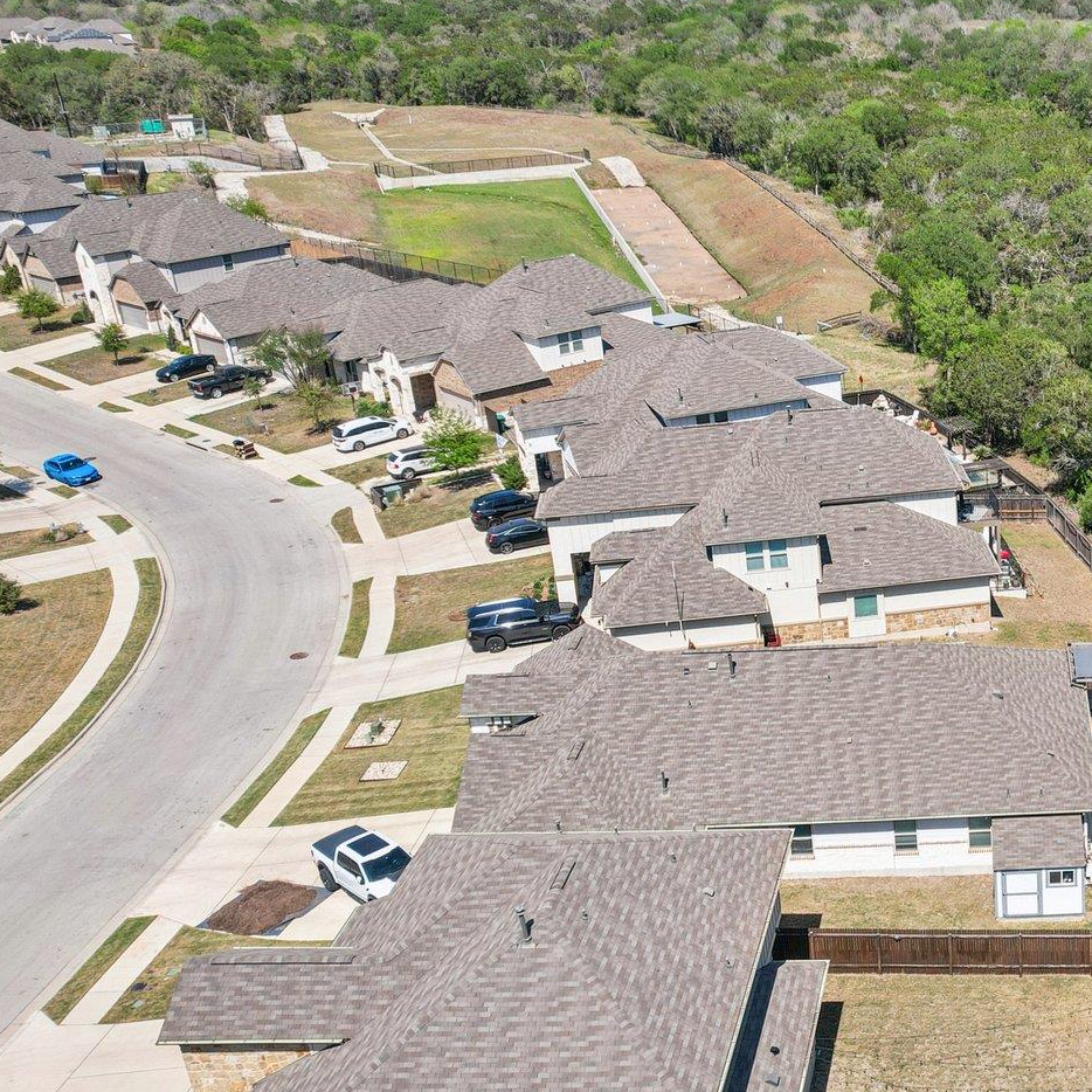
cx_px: 1081
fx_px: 1463
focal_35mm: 41
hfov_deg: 36.9
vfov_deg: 40.9
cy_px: 602
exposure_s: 1/2000
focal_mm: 8.4
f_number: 2.8
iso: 100
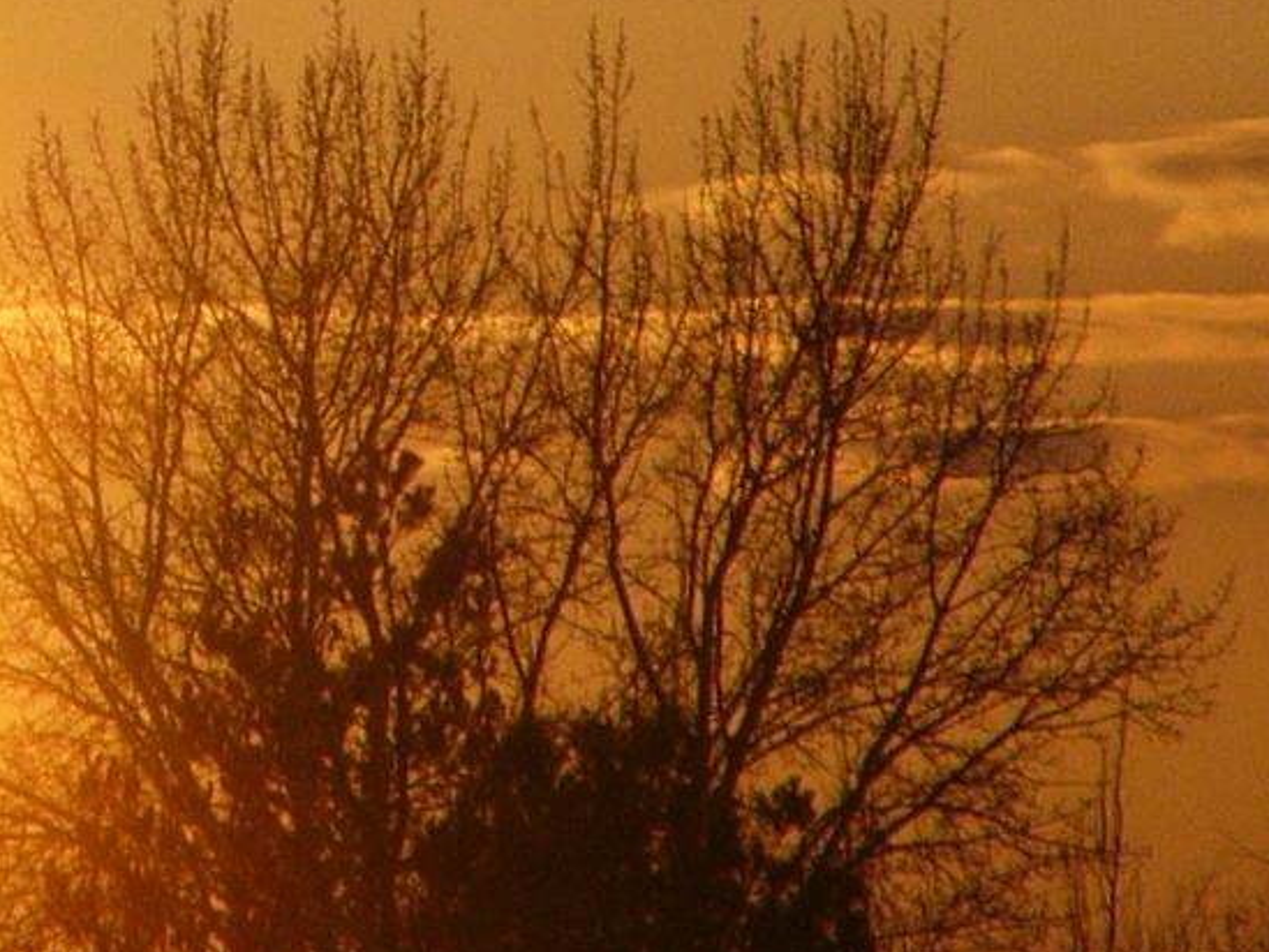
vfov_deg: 1.6
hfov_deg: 2.1
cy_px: 113
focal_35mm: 933
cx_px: -79
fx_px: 34211
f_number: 7.3
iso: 50
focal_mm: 42.1
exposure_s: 1/640
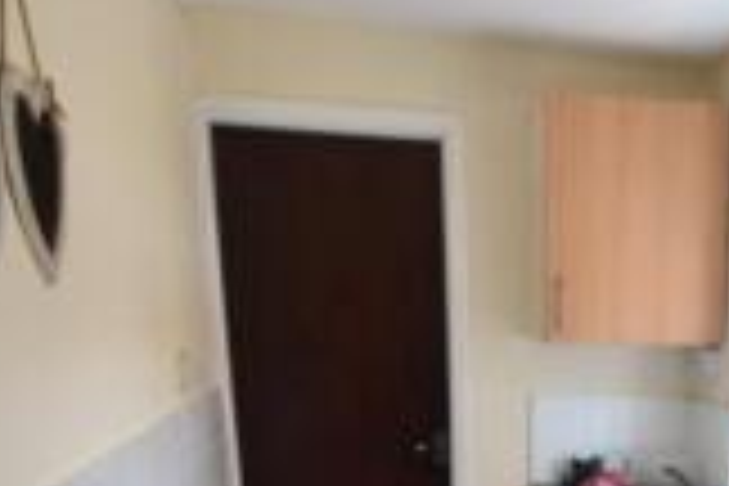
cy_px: 623
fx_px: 891
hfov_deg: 41.4
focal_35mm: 44
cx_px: 639
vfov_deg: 26.2
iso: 800
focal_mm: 10
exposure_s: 1/60
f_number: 3.5
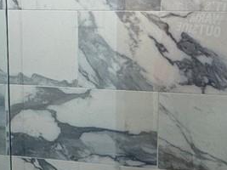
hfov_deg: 22.6
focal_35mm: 84
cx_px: 17
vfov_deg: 17.5
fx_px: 551
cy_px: 45
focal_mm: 2.22
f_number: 2.2
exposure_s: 1/120
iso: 160
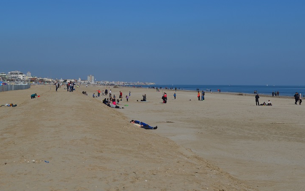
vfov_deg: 19.9
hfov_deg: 31.5
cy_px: 61
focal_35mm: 65
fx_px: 540
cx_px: 173
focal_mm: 30
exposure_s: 1/400
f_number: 10
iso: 100
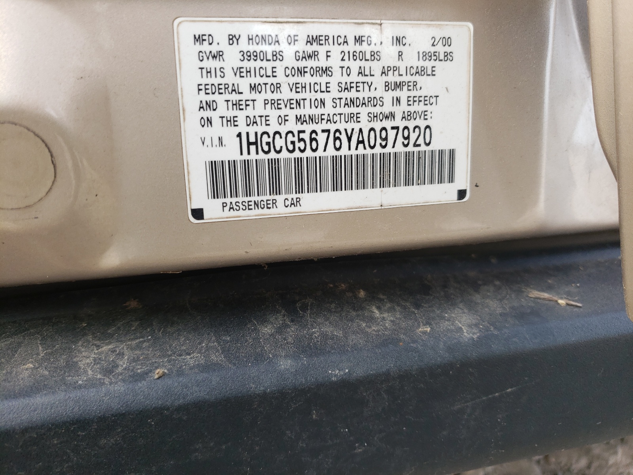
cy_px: 238
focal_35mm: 26
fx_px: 475
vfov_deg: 53.1
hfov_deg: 67.3
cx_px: 316
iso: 50
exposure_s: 1/270
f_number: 1.5
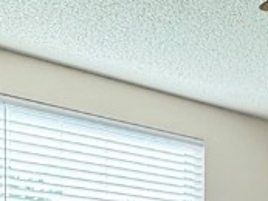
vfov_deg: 16.2
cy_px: 306
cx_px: 296
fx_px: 643
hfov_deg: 22.2
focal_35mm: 83
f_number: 2.2
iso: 64
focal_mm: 2.22
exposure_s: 1/105
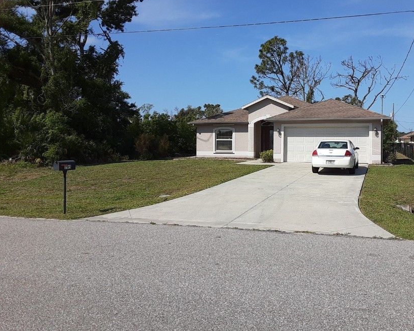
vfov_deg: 44.5
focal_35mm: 33
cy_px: 146
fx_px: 404
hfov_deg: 53.7
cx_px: 257
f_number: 1.9
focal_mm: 2.91
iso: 40
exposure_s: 1/2370
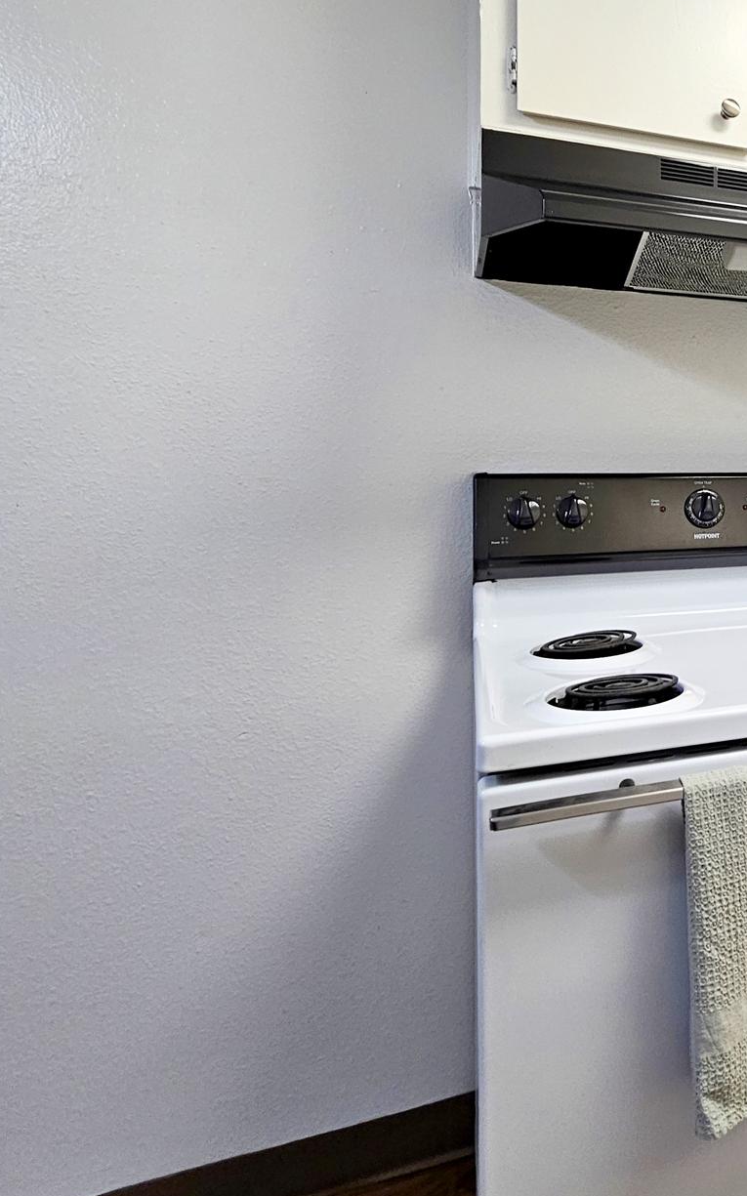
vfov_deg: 73.9
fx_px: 782
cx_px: 862
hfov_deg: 39.4
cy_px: 469
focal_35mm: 24
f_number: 2.2
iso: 100
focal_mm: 2.2
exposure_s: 1/60
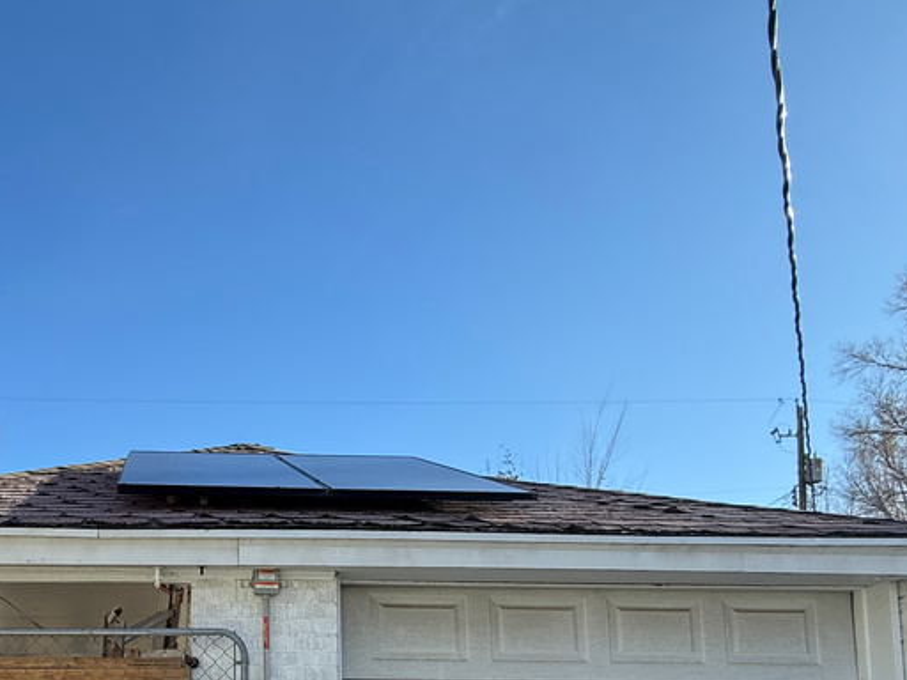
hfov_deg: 59.0
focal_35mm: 28
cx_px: 195
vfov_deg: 43.8
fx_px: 734
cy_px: 652
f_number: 2.2
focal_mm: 2.22
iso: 50
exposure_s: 1/789
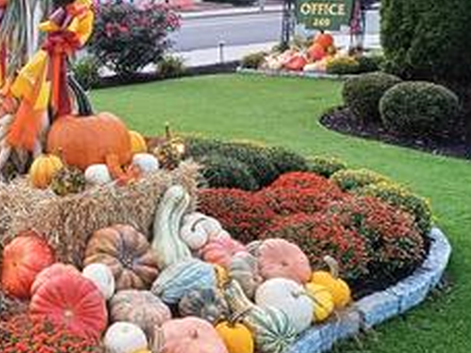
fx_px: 748
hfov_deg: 31.9
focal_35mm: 55
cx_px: -12
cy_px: 121
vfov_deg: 26.4
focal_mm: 4.6
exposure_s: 1/60
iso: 64
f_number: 1.8
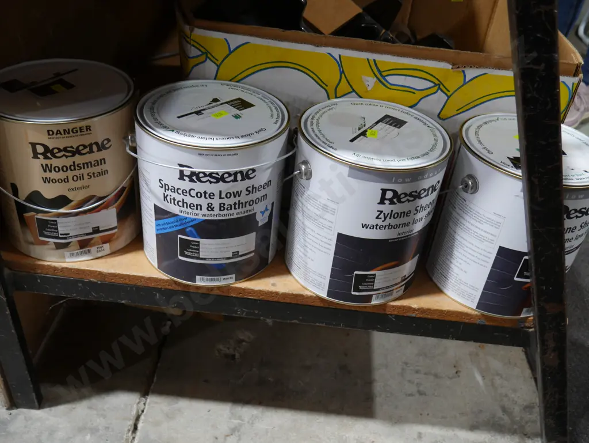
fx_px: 579
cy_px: 222
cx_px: 294
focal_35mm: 34
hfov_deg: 53.9
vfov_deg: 41.8
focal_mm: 17
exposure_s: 1/60
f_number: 4
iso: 400
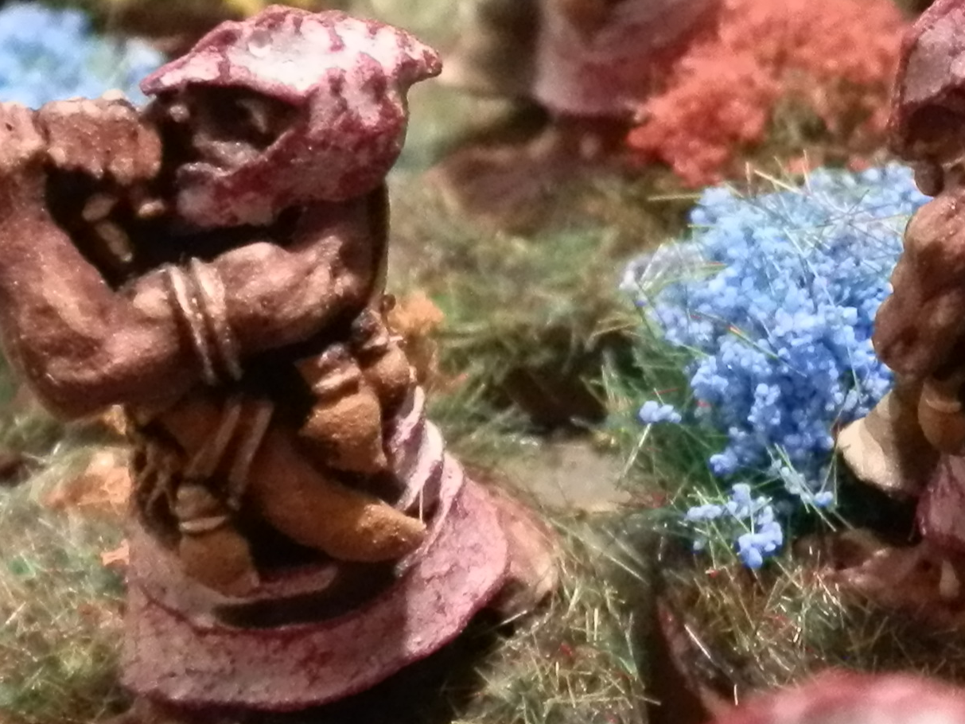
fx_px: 2760
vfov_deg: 14.7
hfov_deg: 19.3
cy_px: 18
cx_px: 958
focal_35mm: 99
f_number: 3.1
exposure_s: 1/40
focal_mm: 5
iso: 400
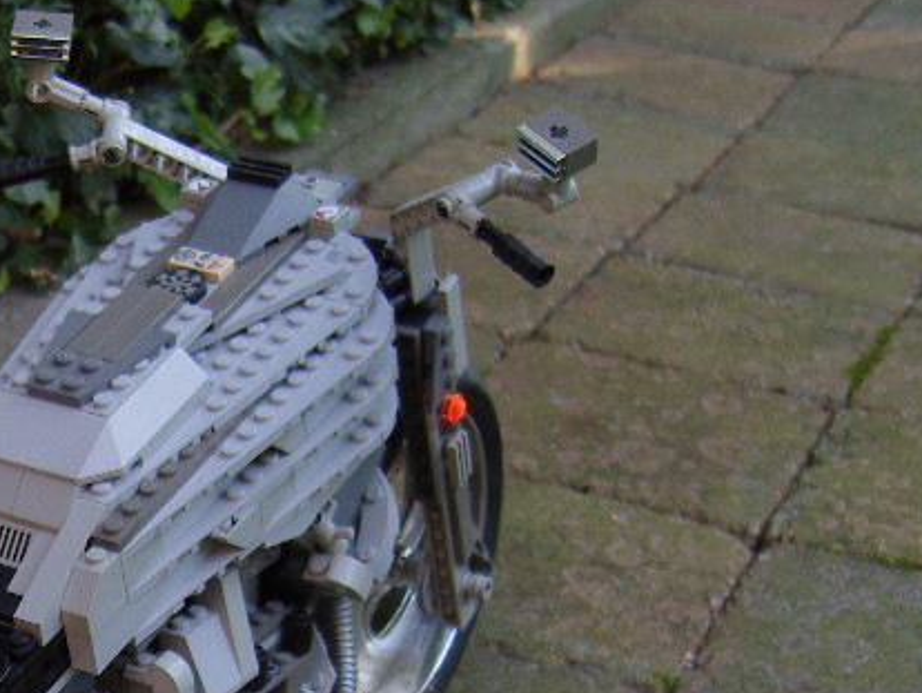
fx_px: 2239
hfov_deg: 22.2
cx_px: -58
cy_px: 807
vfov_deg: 16.9
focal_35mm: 84
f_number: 2.8
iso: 100
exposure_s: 1/100
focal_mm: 7.3
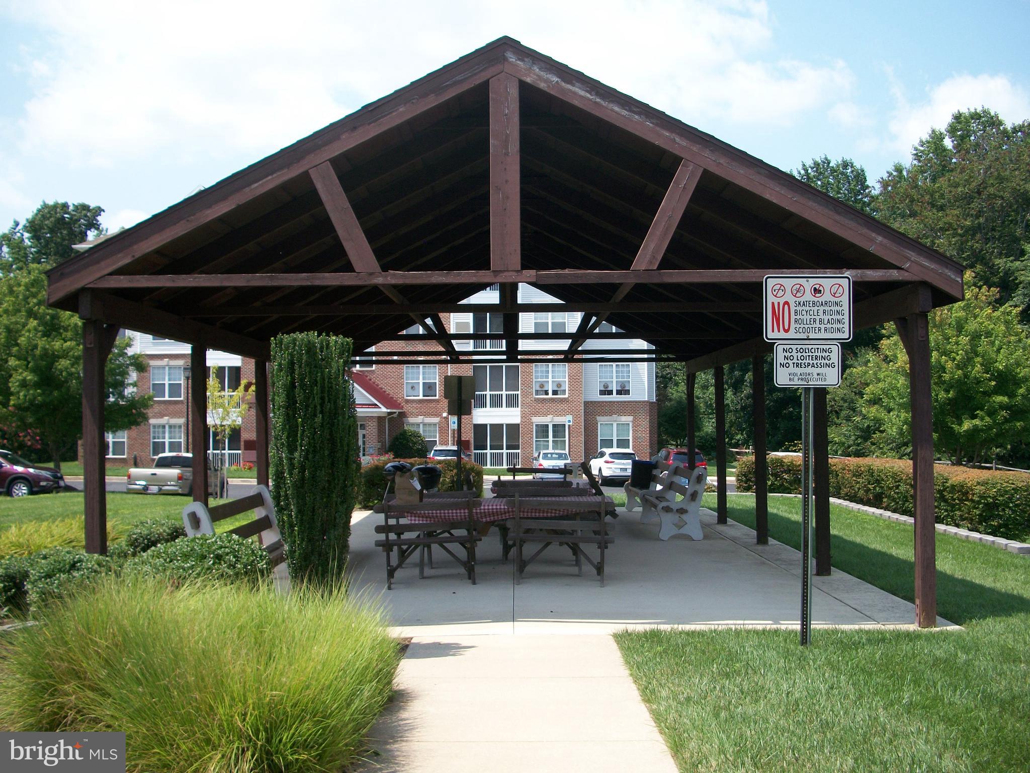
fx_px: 1041
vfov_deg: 40.7
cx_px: 515
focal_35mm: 35
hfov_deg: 52.6
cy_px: 386
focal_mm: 6.3
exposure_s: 1/640
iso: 80
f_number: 3.1
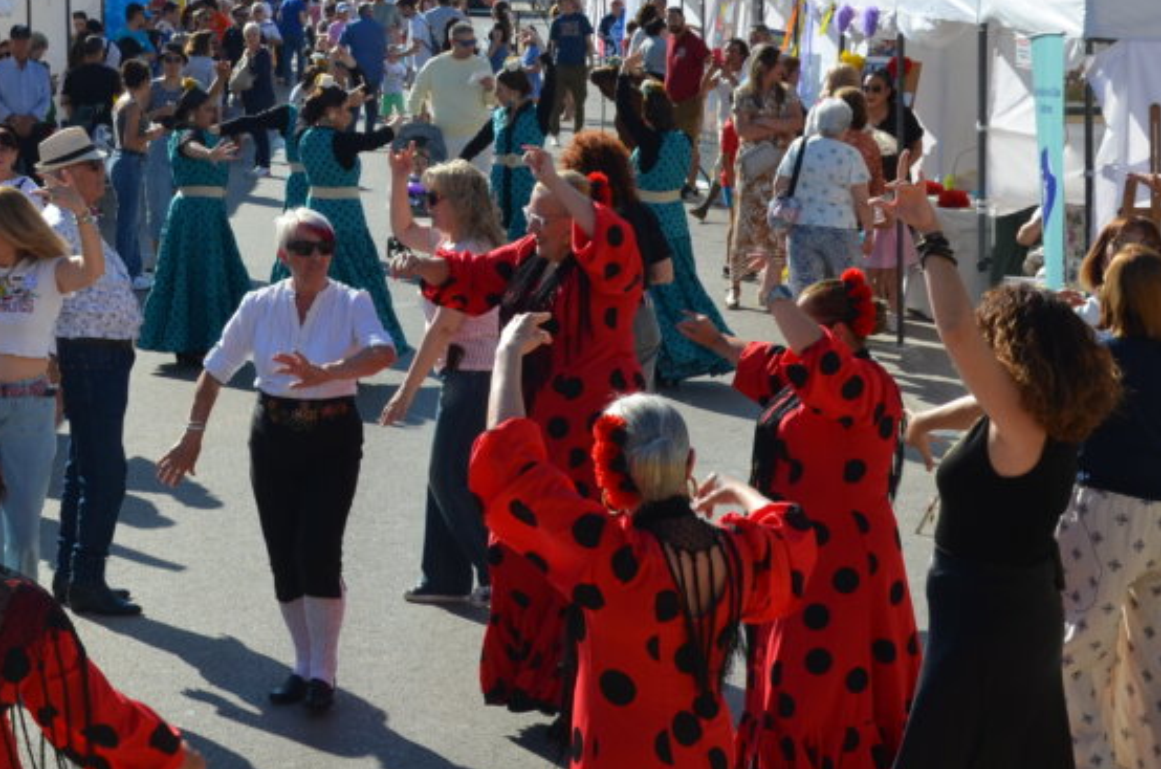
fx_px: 3122
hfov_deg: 20.7
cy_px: 157
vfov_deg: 14.0
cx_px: 172
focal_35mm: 97
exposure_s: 1/250
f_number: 8
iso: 100
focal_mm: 28
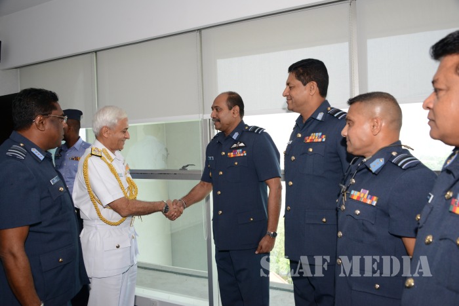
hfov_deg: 58.7
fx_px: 408
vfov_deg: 41.1
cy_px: 153
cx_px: 230
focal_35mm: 32
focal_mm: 32
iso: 1250
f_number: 8
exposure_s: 1/125
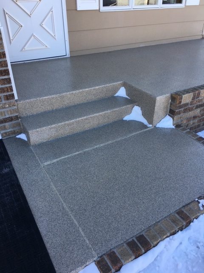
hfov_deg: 48.2
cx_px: 102
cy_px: 136
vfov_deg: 61.7
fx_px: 228
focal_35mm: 29
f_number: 2.2
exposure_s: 1/363
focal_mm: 4.15
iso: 25
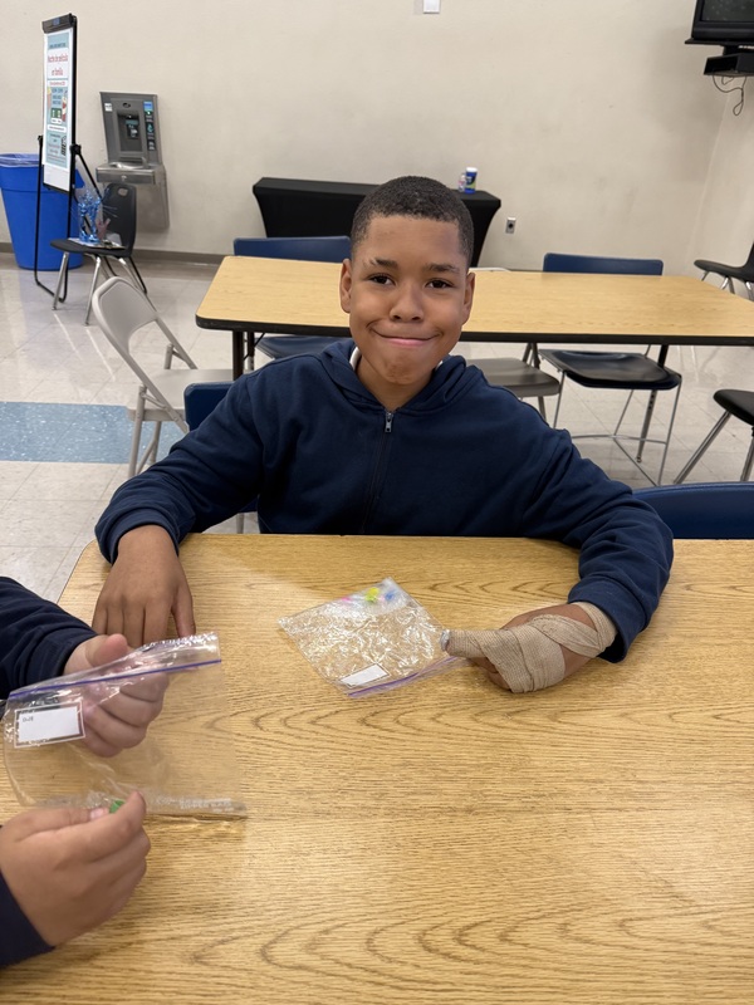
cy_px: 502
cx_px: 377
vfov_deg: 71.6
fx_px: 697
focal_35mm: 24
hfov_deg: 56.8
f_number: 1.78
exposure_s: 1/90
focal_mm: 6.76
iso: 200
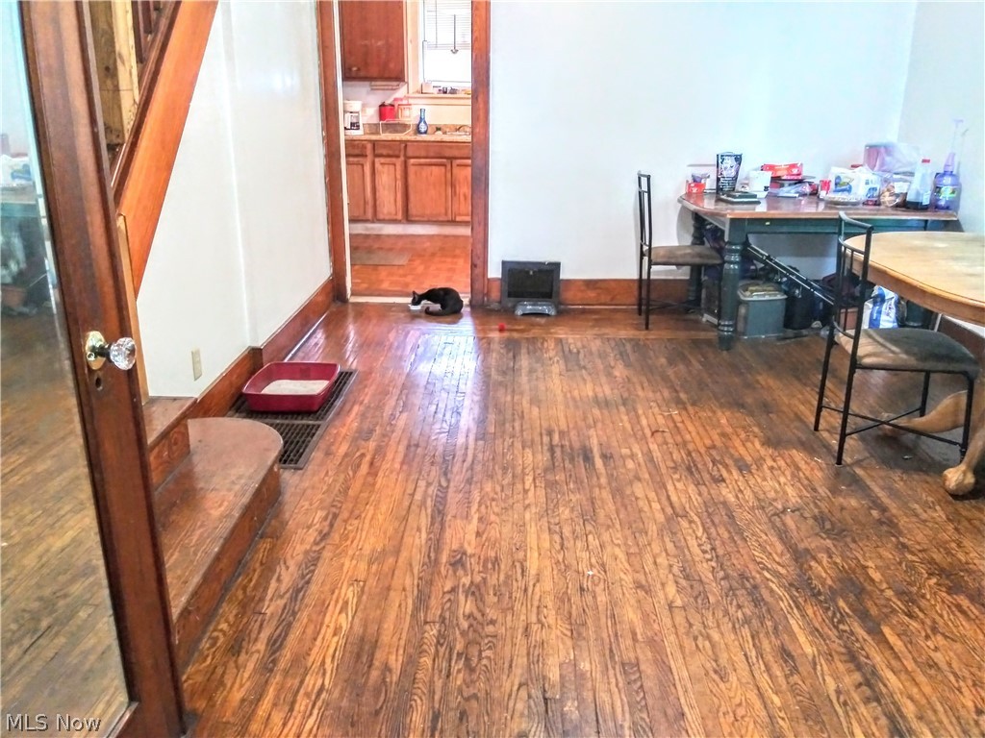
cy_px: 369
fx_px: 768
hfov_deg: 65.3
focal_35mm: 27
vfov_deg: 51.4
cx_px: 492
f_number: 2.2
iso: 450
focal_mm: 3.7
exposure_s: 1/15
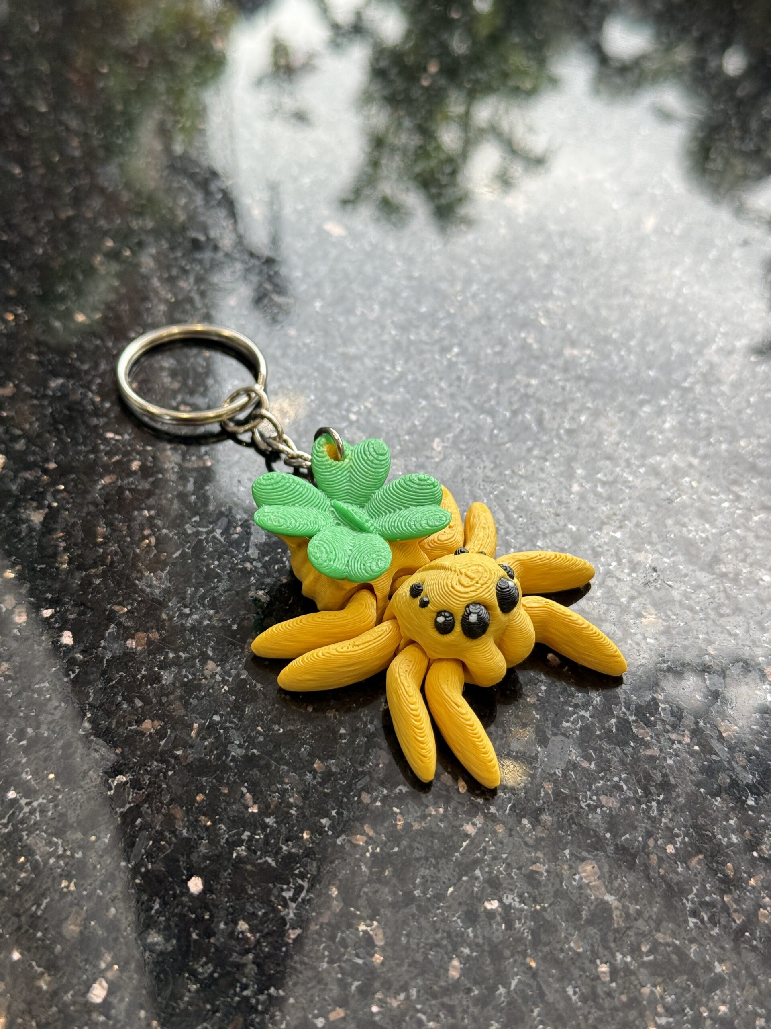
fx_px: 1425
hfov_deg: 30.3
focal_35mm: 48
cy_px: 514
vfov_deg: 39.7
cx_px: 386
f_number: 1.78
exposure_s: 1/91
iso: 100
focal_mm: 6.76
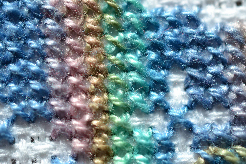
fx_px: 410
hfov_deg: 33.4
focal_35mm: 60
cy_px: 82
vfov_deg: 22.6
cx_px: 123
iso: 110
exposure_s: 1/125
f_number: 5.6
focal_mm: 40
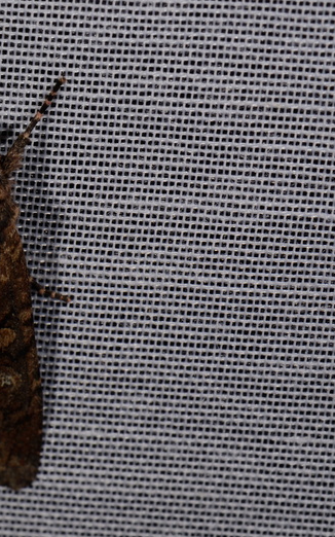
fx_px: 2876
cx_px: -63
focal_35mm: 197
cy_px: 268
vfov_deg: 10.7
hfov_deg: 6.6
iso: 100
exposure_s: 1/60
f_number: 25
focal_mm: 85
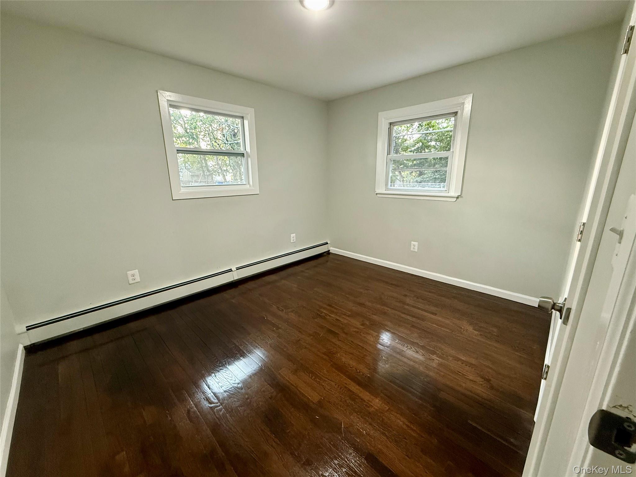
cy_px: 238
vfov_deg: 85.7
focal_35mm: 14
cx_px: 318
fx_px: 257
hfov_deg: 102.1
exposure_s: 1/60
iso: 320
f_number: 2.2
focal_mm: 2.22
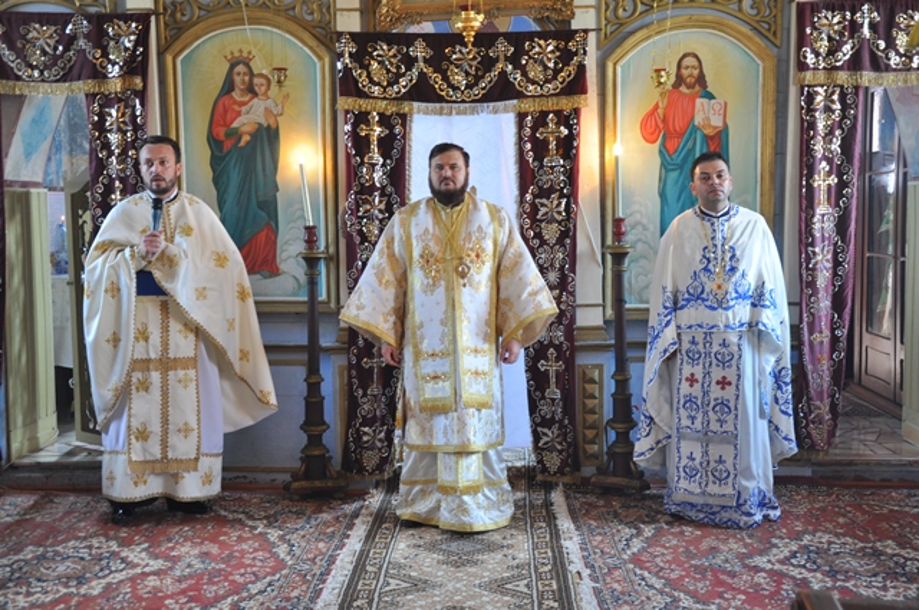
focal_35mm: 45
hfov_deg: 43.7
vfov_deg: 29.8
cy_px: 305
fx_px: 1147
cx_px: 460
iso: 400
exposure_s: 1/25
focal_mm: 30
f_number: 5
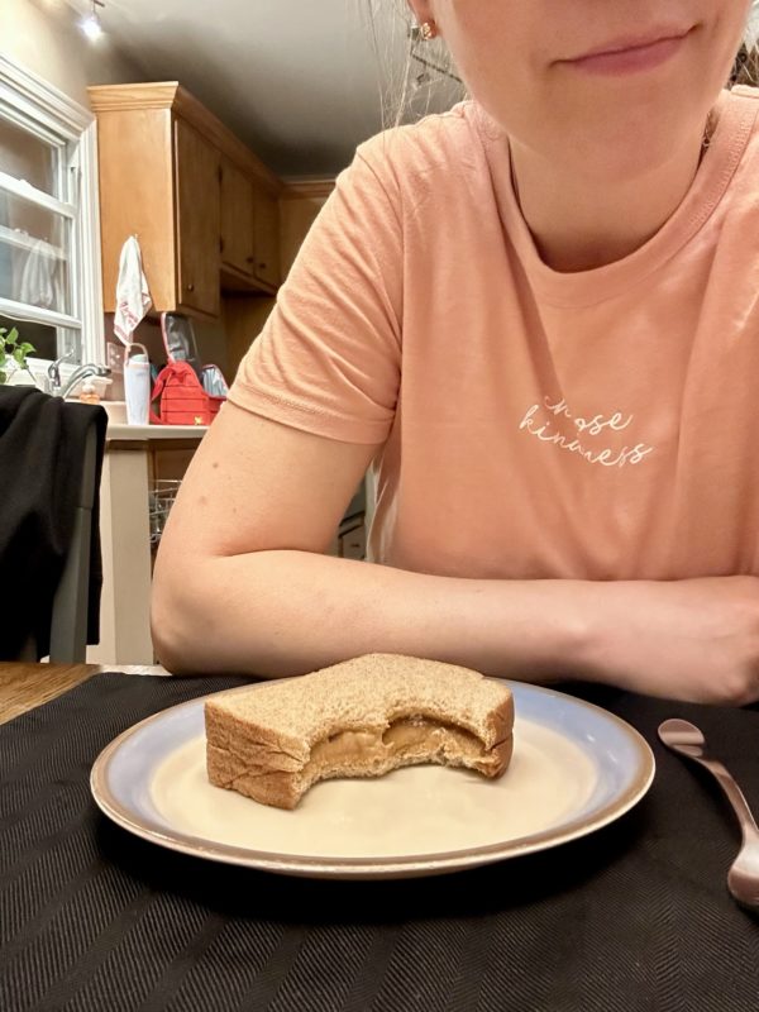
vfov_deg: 60.0
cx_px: 380
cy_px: 506
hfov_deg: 46.8
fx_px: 877
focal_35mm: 30
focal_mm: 2.69
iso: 500
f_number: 1.9
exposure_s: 1/30
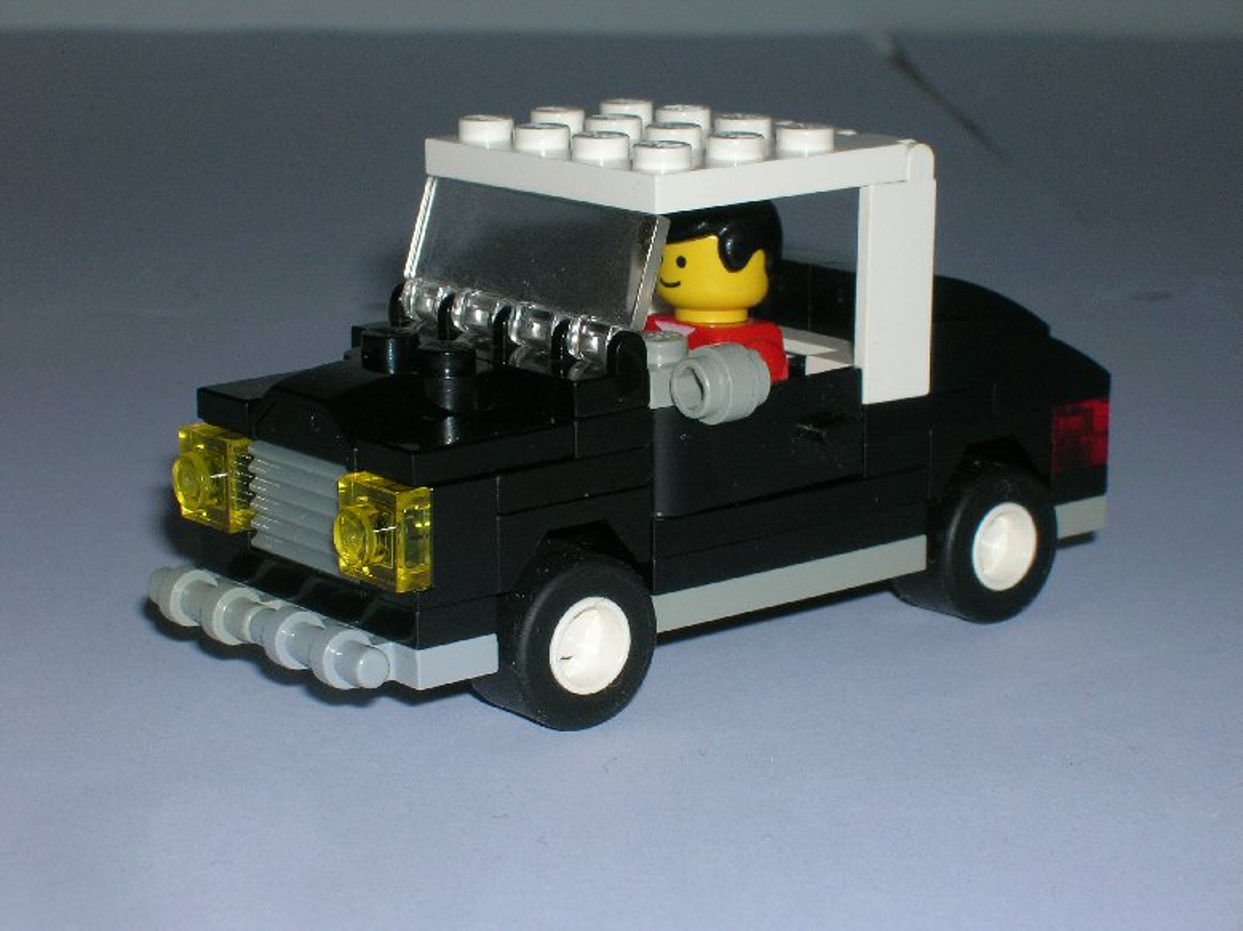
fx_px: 3231
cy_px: 466
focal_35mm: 90
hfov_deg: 21.8
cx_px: 622
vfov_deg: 16.4
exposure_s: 1/60.1
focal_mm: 15
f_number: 7.6
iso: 50
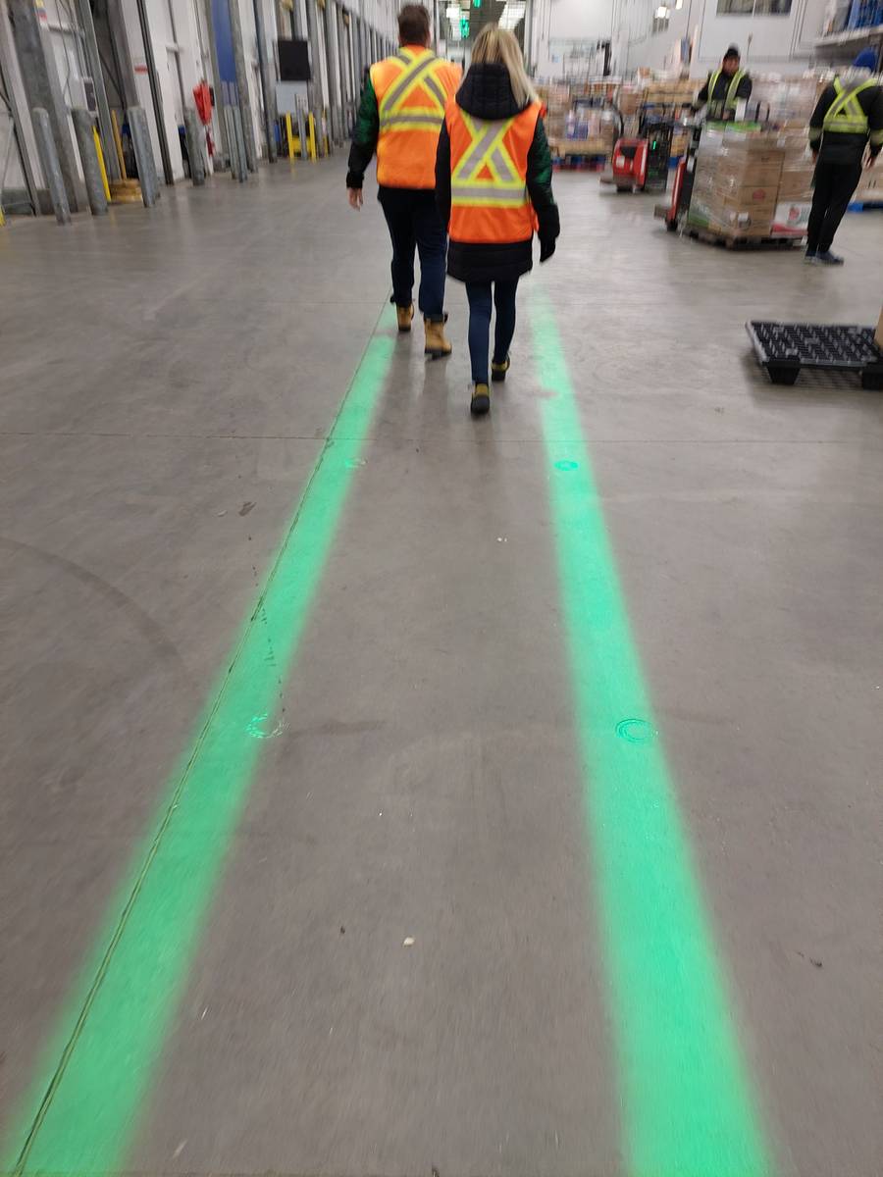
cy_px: 588
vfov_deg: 69.4
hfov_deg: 54.9
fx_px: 850
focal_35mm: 25
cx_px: 442
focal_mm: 5.23
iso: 125
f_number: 1.8
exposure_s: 1/50
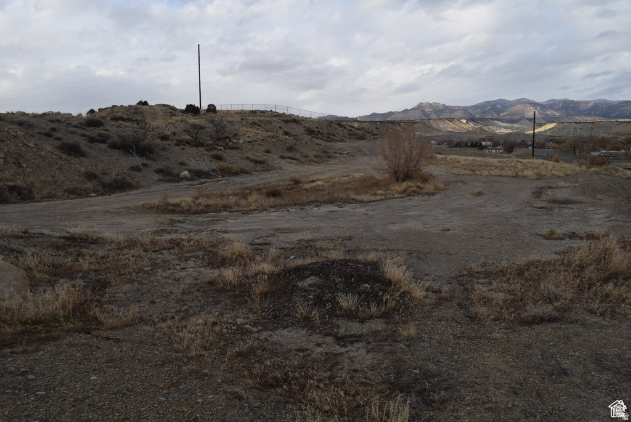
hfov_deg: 67.3
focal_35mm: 27
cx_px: 316
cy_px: 211
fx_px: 474
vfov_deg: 48.0
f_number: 8
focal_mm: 18
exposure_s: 1/200
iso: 100
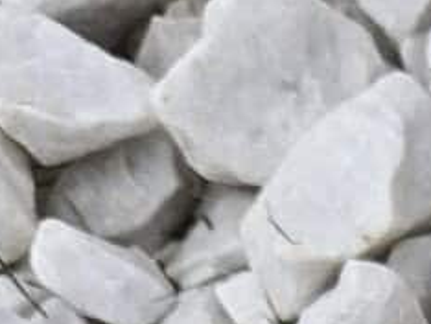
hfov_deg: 11.2
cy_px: 952
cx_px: 901
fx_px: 1957
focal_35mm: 157
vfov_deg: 8.2
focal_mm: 5.4
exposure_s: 1/1339
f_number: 1.8
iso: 80
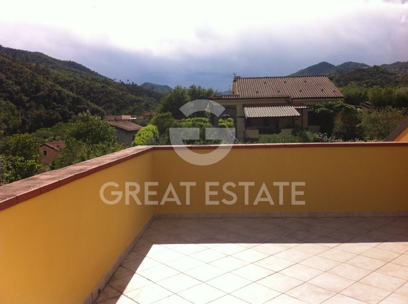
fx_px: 412
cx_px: 204
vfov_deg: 40.6
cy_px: 152
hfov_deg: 52.7
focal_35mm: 35
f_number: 2.8
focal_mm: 3.85
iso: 80
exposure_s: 1/1774
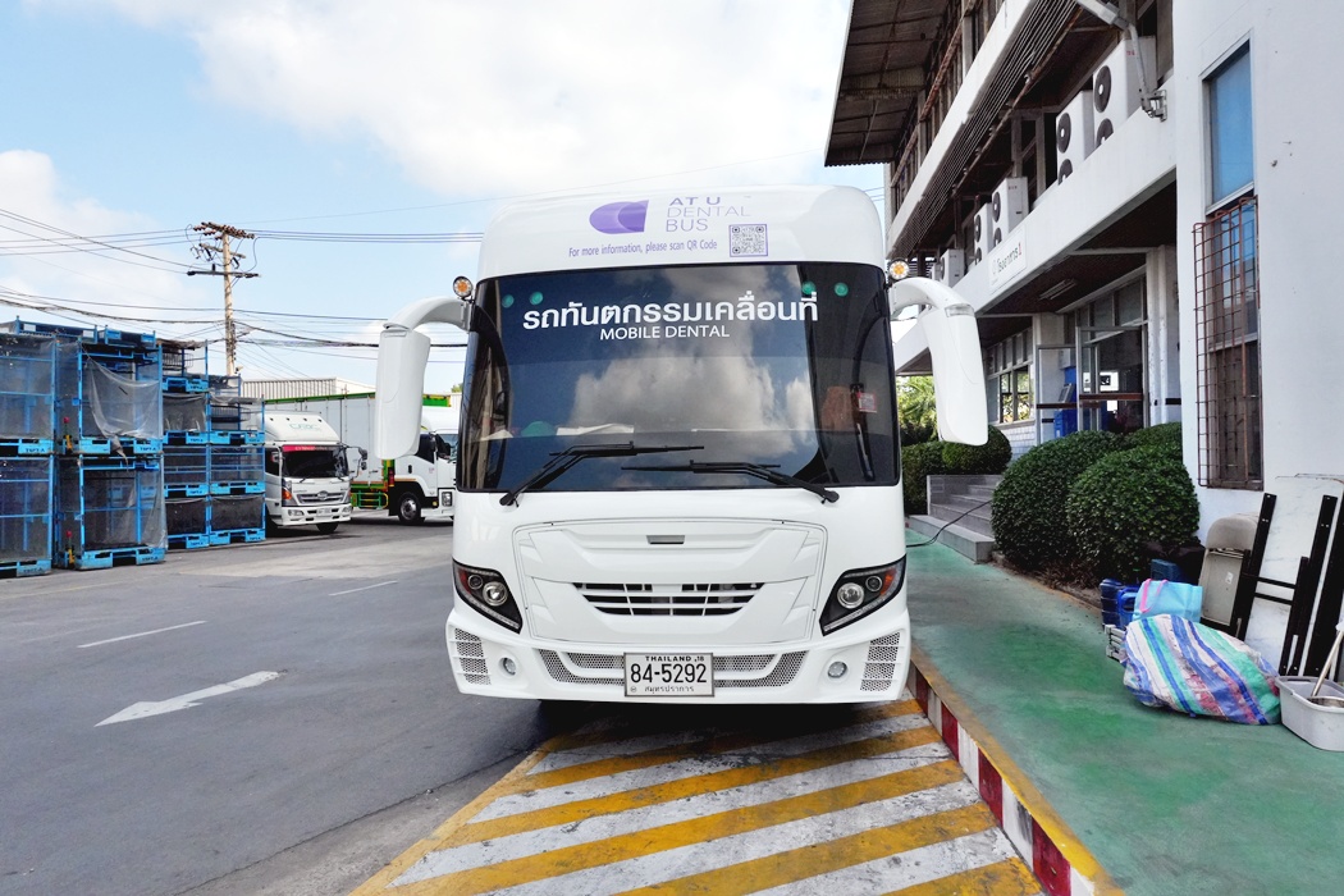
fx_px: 896
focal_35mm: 24
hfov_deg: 73.7
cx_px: 672
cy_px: 448
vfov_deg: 53.1
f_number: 8
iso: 1250
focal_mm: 16
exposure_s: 1/2500
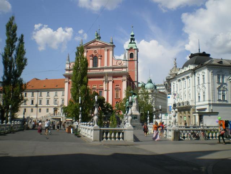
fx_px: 254
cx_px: 116
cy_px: 87
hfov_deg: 49.0
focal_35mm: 38
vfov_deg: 37.7
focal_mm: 6.3
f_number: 4.6
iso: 64
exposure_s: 1/500
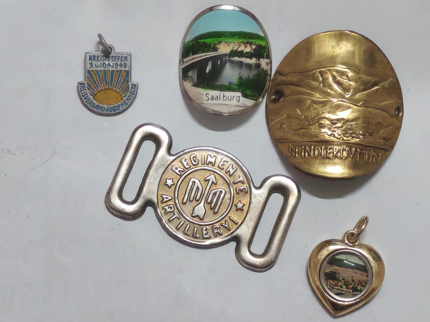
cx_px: 215
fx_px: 1590
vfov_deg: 11.6
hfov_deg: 15.4
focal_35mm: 128
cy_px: 161
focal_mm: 5.52
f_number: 1.95
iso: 800
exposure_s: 1/33
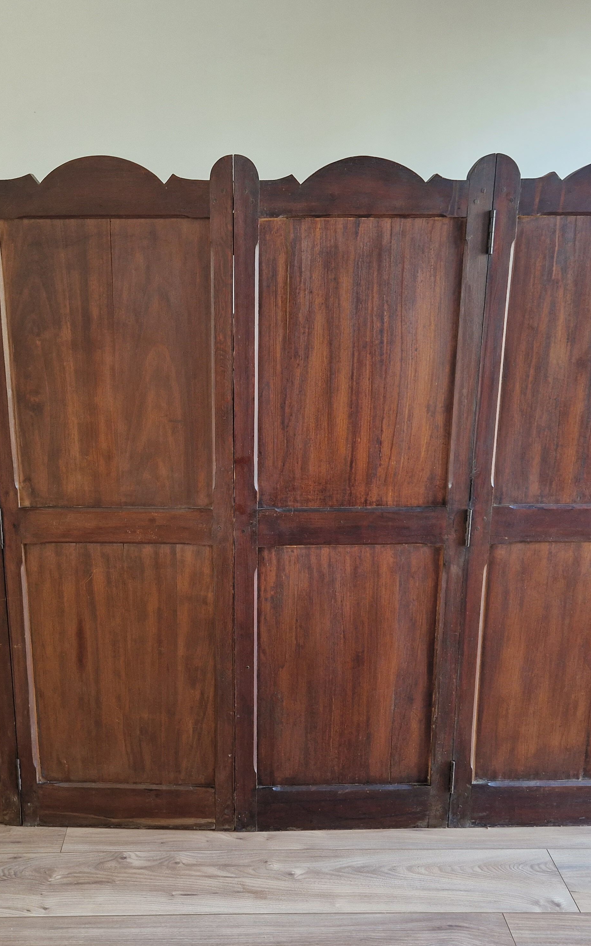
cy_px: 468
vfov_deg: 58.1
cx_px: 248
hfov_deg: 38.2
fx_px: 850
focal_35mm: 33
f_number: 1.8
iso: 200
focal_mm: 5.4
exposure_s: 1/100
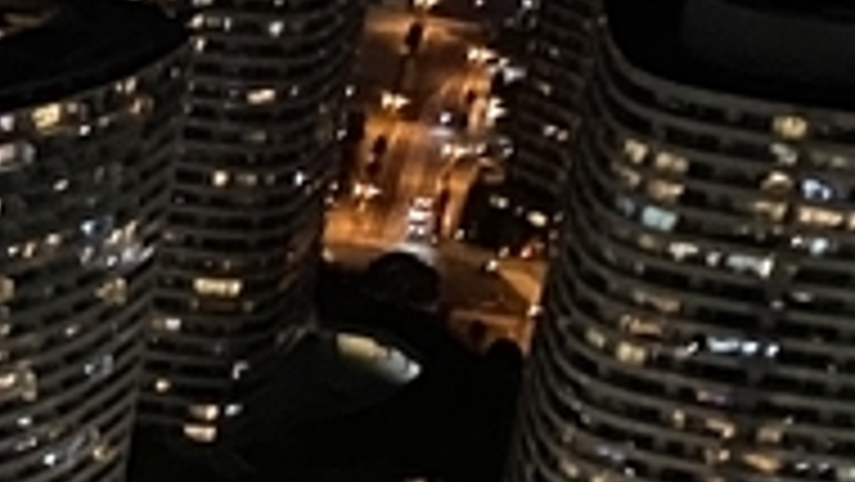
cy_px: 266
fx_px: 4059
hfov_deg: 9.4
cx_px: -1719
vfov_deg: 6.8
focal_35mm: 179
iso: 1000
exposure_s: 1/20
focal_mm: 4.25
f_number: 1.8
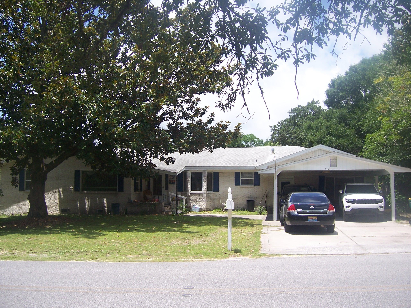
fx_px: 427
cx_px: 206
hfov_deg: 51.4
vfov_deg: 39.7
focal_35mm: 36
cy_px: 154
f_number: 3
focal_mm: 6
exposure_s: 1/750
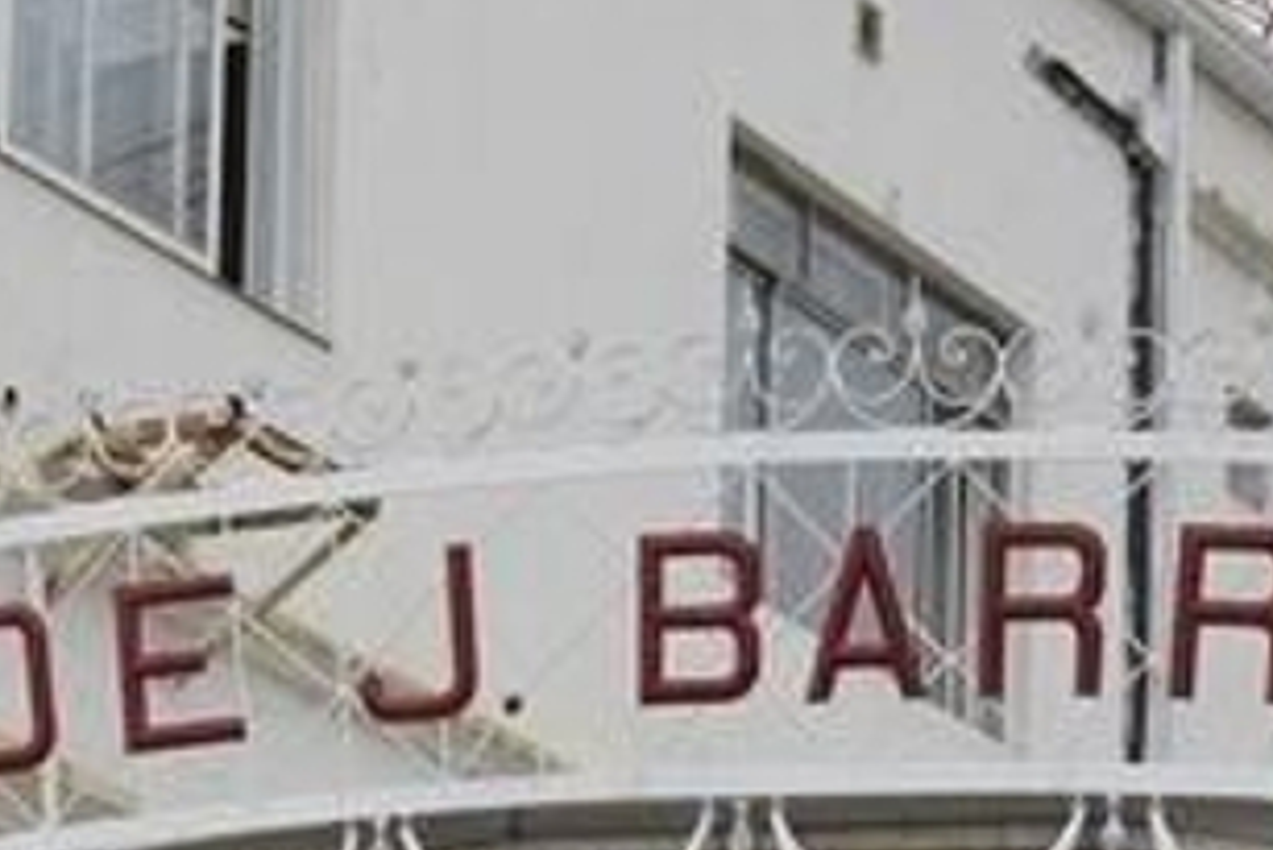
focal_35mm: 219
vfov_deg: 6.0
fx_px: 7747
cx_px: 539
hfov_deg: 9.4
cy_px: 2075
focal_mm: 28
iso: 800
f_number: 8
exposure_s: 1/1000
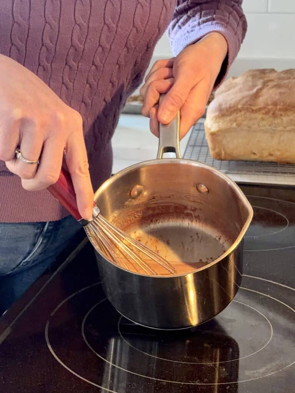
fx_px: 545
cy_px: 196
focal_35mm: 48
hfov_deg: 30.3
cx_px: 148
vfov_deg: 39.7
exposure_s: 1/30
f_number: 1.78
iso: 500
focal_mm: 6.76
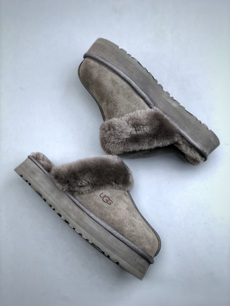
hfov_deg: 25.7
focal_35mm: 57
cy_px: 153
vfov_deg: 33.8
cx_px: 115
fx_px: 505
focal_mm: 6.6
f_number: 2.8
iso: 32
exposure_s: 1/50
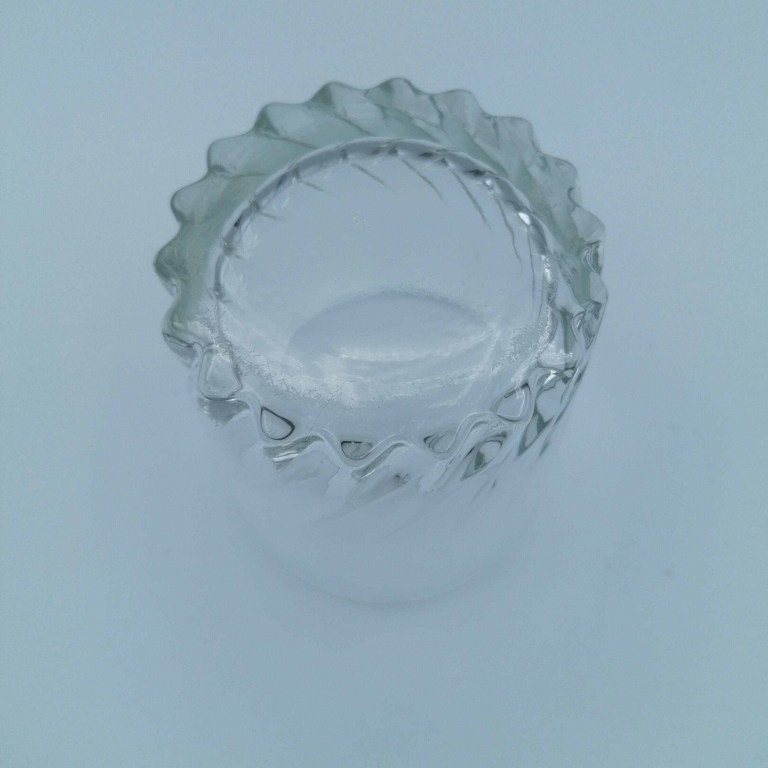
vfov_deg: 50.5
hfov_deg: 51.1
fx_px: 803
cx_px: 386
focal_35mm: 32
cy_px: 277
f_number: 1.8
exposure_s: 1/514
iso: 50
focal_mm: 4.75
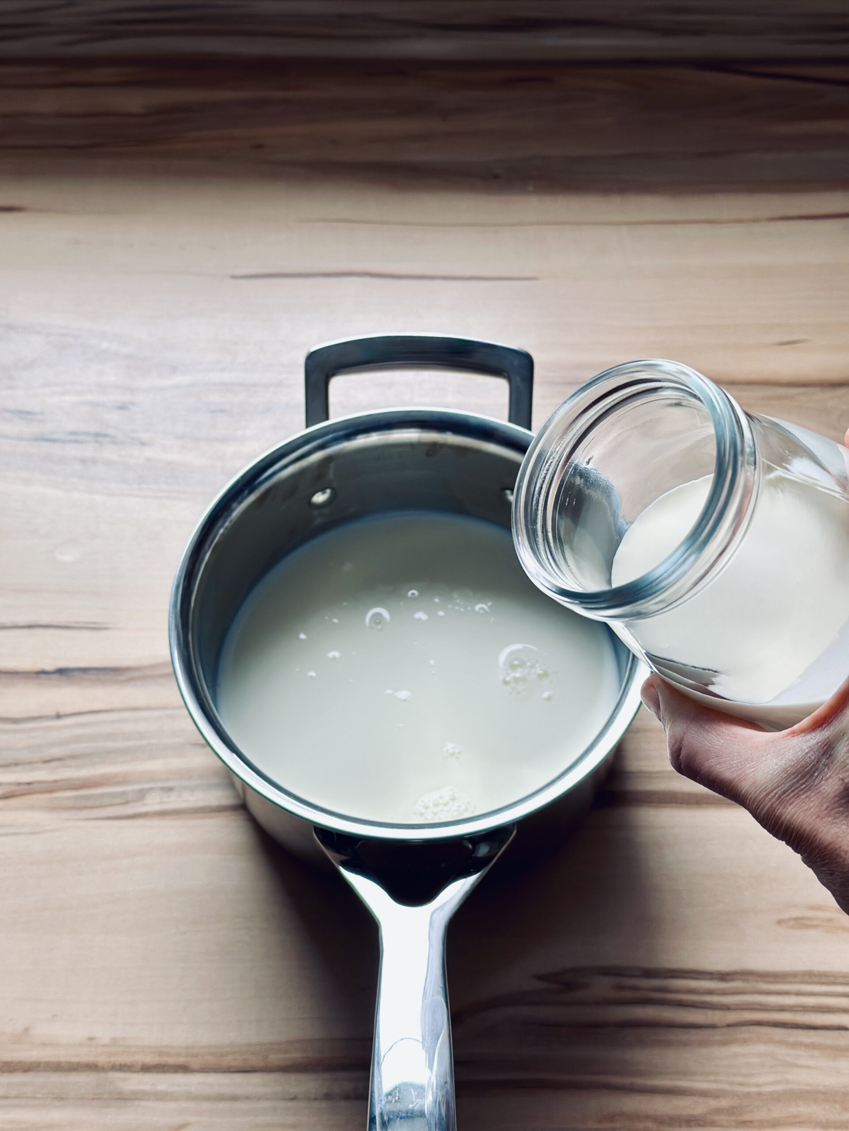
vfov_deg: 39.7
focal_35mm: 48
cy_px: 566
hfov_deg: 30.3
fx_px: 1570
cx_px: 424
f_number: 1.78
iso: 64
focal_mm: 6.86
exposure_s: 1/128
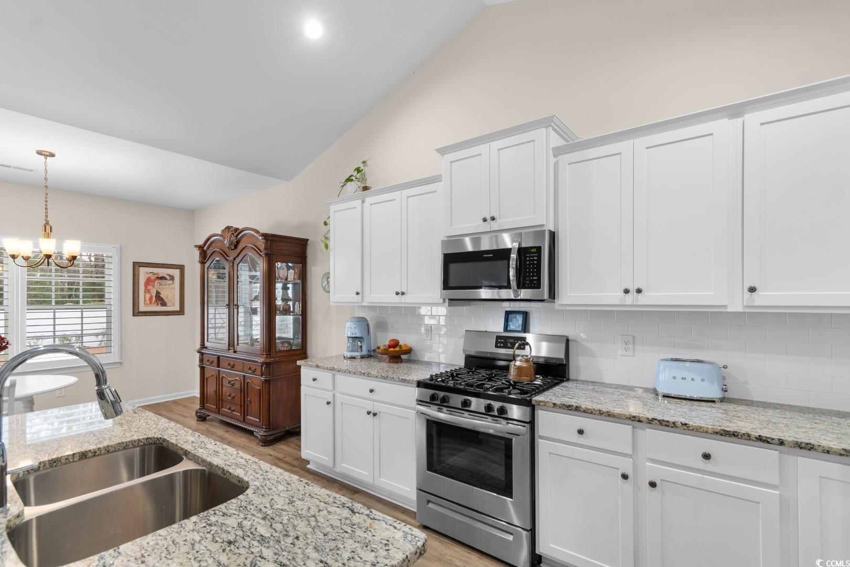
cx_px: 425
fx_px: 354
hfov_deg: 100.4
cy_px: 284
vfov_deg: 77.3
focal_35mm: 15
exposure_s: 1/10
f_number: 4.5
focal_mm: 10
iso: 100
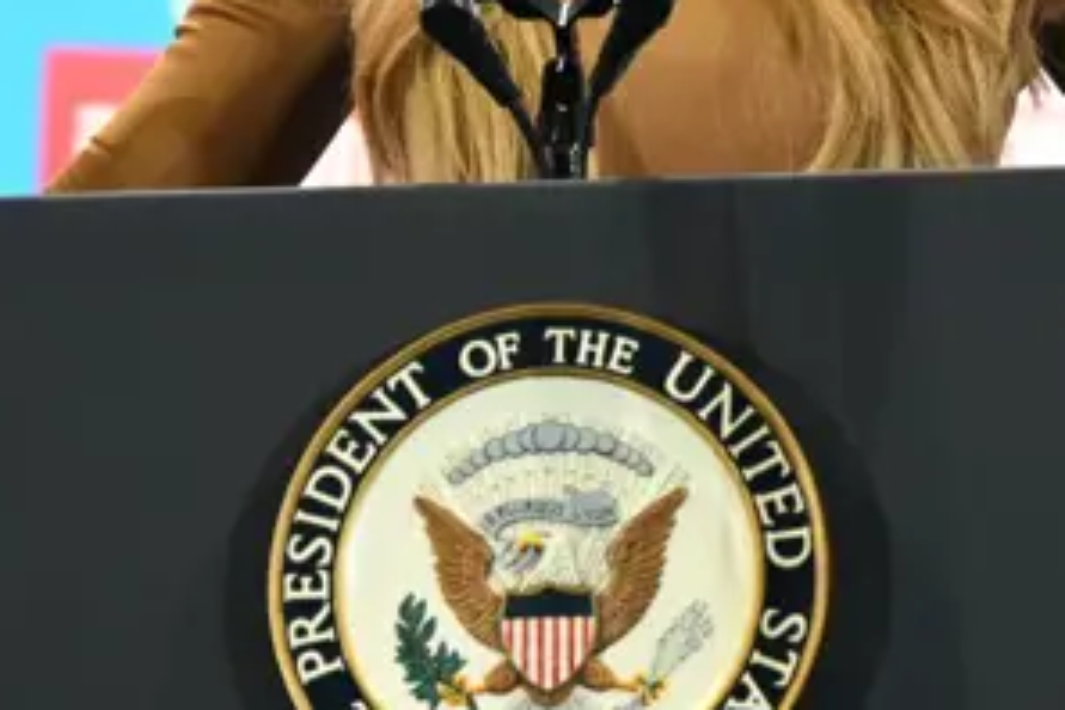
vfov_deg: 3.6
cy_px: 131
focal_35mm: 385
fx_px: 11389
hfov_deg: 5.4
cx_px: 800
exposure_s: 1/160
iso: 2500
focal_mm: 130
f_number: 6.3
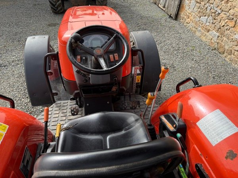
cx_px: 119
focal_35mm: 24
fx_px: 165
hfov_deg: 71.6
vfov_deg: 56.8
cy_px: 89
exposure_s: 1/1653
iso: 100
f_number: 1.78
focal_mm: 6.76
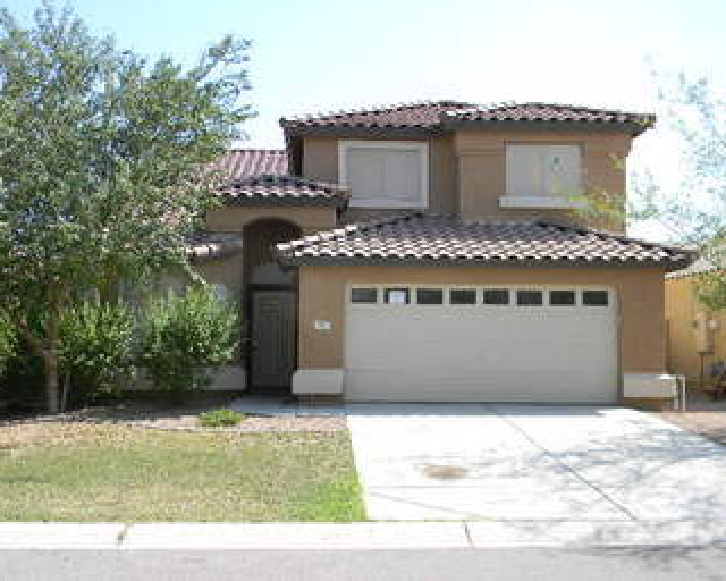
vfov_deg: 39.2
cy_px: 288
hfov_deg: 47.9
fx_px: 816
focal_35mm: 38
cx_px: 345
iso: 112
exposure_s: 1/506
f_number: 3.7
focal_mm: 6.4
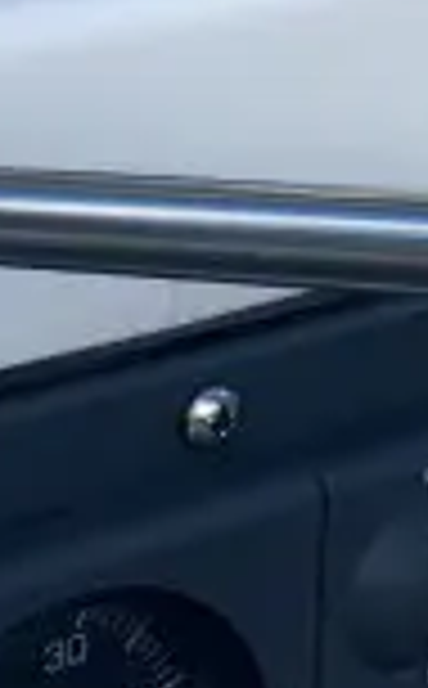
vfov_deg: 12.8
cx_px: 536
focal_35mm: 161
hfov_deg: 8.0
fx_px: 3019
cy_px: -18
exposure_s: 1/938
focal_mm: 4.15
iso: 25
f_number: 2.2
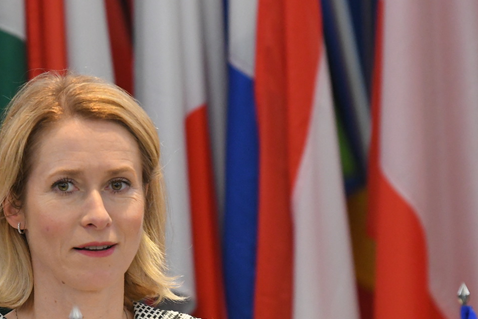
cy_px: 242
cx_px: 174
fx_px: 6707
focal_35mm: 505
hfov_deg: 4.1
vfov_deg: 2.7
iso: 3200
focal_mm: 200
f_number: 3.5
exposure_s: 1/200
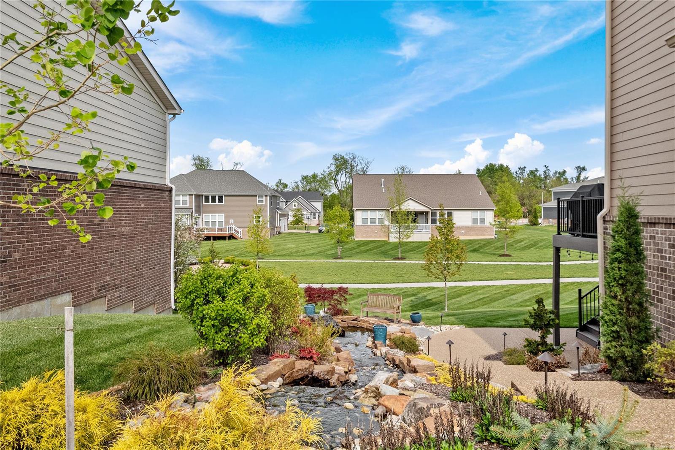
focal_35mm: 24
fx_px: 450
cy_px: 225
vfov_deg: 53.1
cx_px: 338
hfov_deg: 73.8
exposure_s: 1/1000
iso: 400
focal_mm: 12
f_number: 8
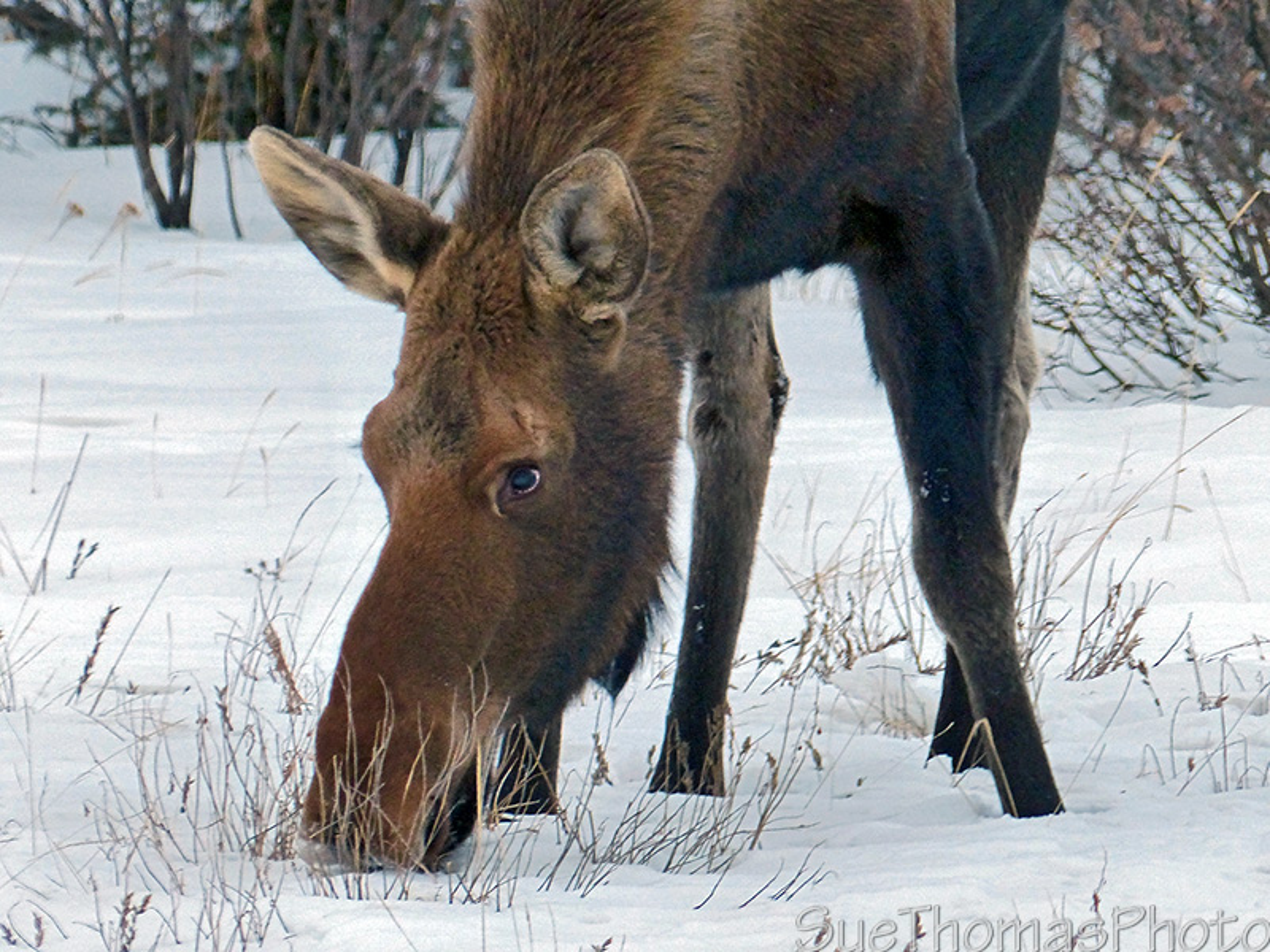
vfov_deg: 2.7
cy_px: 476
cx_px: 635
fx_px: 20509
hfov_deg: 3.5
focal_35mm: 559
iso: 320
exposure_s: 1/250
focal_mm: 91.5
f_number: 3.5
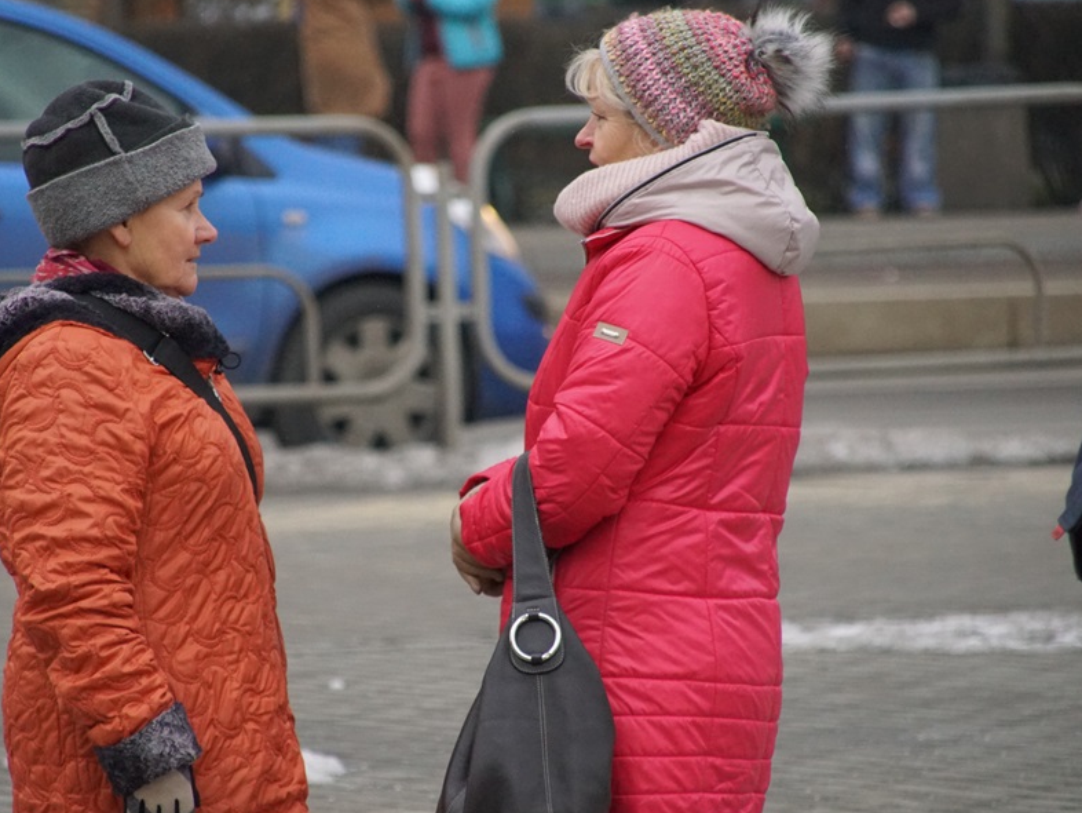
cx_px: 438
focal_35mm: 367
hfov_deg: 5.4
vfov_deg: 4.1
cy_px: 425
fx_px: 11475
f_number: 6.3
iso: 3200
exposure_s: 1/250
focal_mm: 200
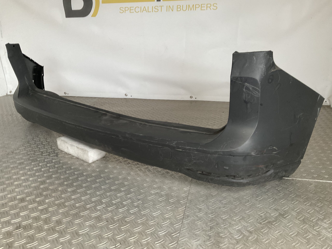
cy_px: 124
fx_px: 278
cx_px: 166
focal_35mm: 29
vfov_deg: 48.2
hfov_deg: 61.7
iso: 160
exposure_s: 1/50
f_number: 1.8
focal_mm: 3
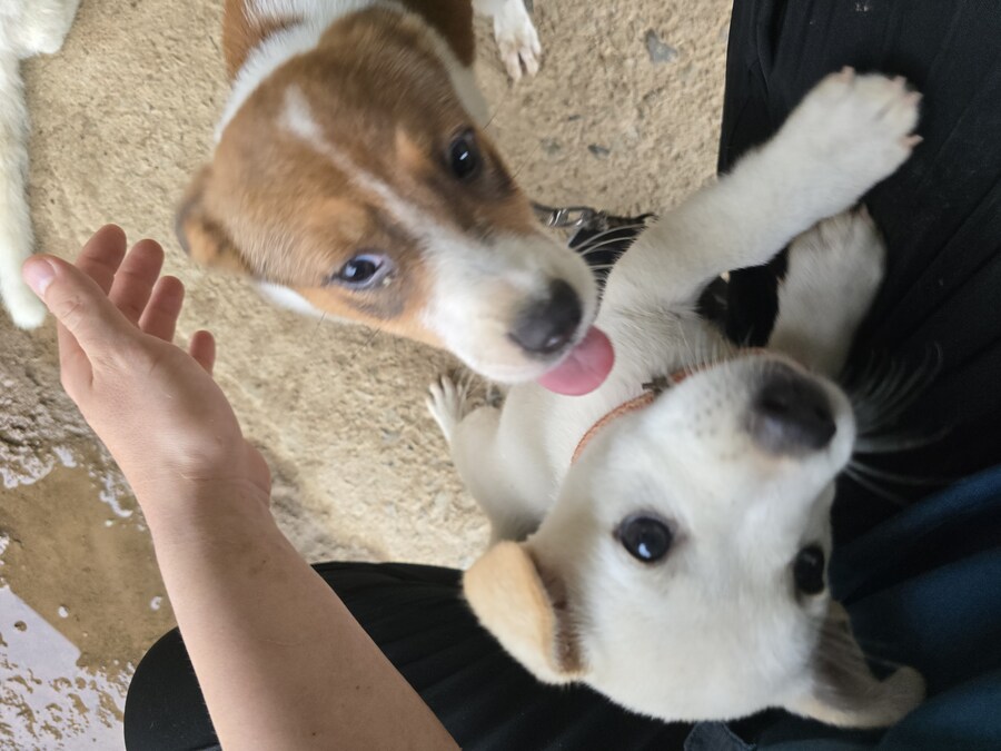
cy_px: 376
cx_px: 500
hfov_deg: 73.9
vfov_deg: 58.9
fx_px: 665
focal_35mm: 23
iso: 200
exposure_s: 1/120
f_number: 1.7
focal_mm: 6.3
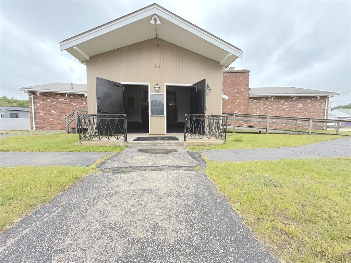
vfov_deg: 85.7
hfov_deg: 102.1
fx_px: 142
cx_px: 176
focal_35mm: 14
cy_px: 132
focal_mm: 2.22
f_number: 2.2
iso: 50
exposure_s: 1/398
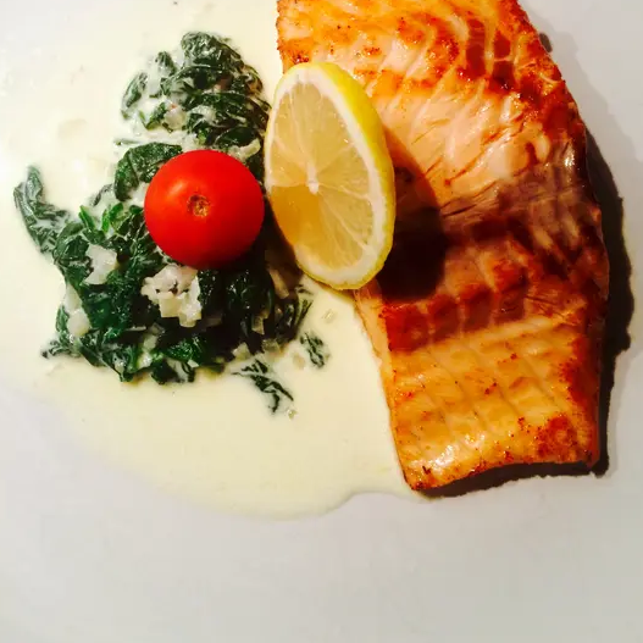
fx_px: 736
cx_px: 326
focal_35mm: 35
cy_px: 235
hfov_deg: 47.2
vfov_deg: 46.7
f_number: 2.2
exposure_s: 1/33
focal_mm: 4.15
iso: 125
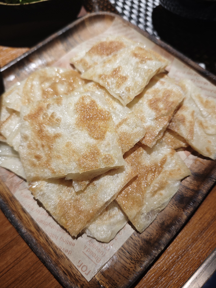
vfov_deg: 73.9
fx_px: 191
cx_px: 108
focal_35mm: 23
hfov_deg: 58.9
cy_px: 144
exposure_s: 1/50
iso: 400
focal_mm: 6.55
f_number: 1.6
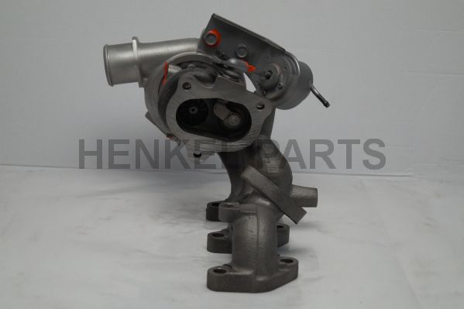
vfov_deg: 18.2
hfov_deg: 27.0
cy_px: 154
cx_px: 232
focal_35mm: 75
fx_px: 966
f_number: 5.6
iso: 1000
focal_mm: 50
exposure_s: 1/160
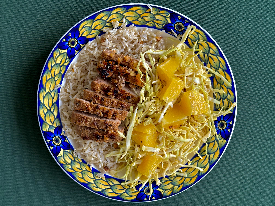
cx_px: 138
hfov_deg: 39.7
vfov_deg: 30.3
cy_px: 103
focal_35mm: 48
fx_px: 381
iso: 50
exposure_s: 1/50
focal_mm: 6.86
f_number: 1.78
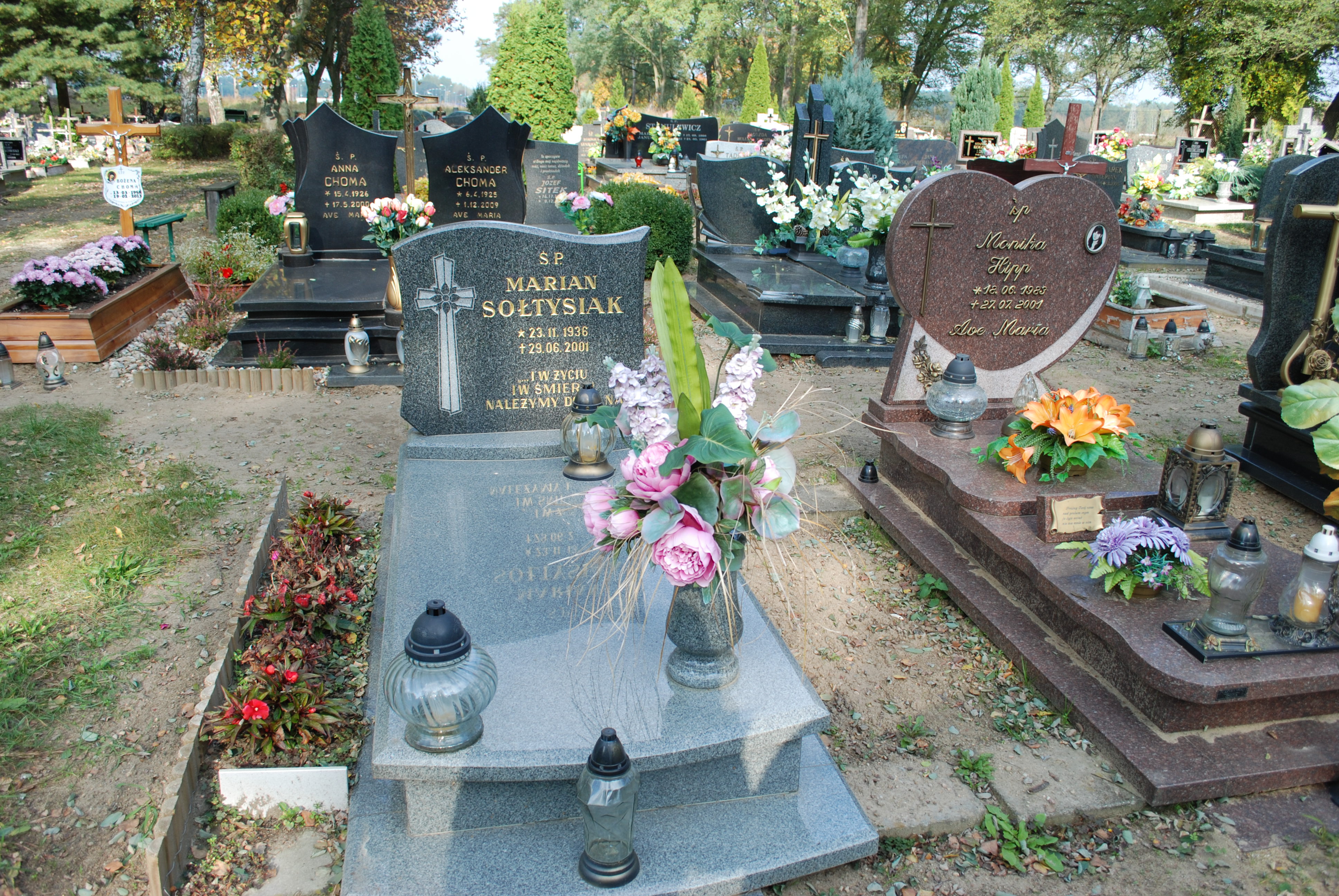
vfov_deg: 48.0
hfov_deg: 67.3
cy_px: 448
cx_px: 670
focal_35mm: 27
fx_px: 1005
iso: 110
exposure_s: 1/125
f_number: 5.6
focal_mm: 18
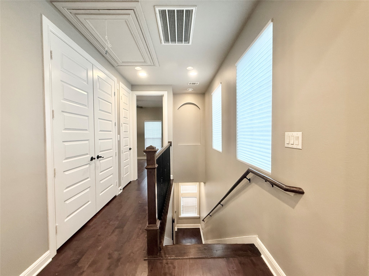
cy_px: 138
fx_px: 149
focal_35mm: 14
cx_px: 184
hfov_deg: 102.1
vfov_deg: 85.7
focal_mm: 2.22
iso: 160
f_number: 2.2
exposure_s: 1/60
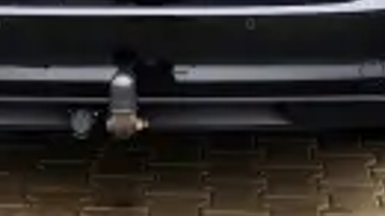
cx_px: 104
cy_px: -92
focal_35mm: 139
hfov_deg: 15.4
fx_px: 1418
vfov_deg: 8.5
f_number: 1.65
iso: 50
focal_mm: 6.14
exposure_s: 1/148
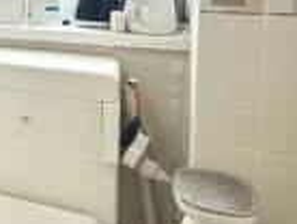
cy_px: 1
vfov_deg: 23.8
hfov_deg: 21.3
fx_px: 507
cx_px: -240
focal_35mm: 59
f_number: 2.2
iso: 64
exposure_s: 1/127
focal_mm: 2.22
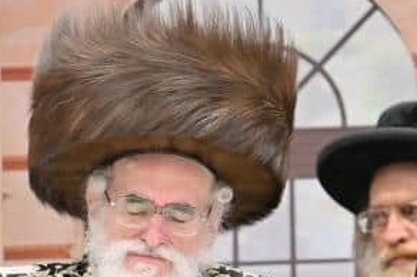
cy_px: 298
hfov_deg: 2.1
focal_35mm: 973
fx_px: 11258
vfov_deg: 1.4
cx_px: 276
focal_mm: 185
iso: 320
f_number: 2.8
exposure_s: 1/320
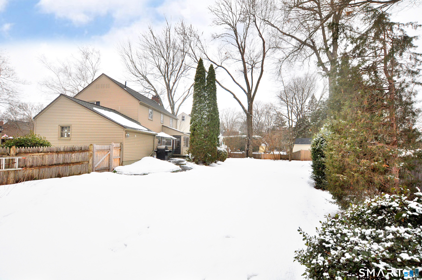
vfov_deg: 77.2
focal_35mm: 15
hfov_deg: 100.5
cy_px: 140
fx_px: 176
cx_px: 211
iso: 1000
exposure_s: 1/200
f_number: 8
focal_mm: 10
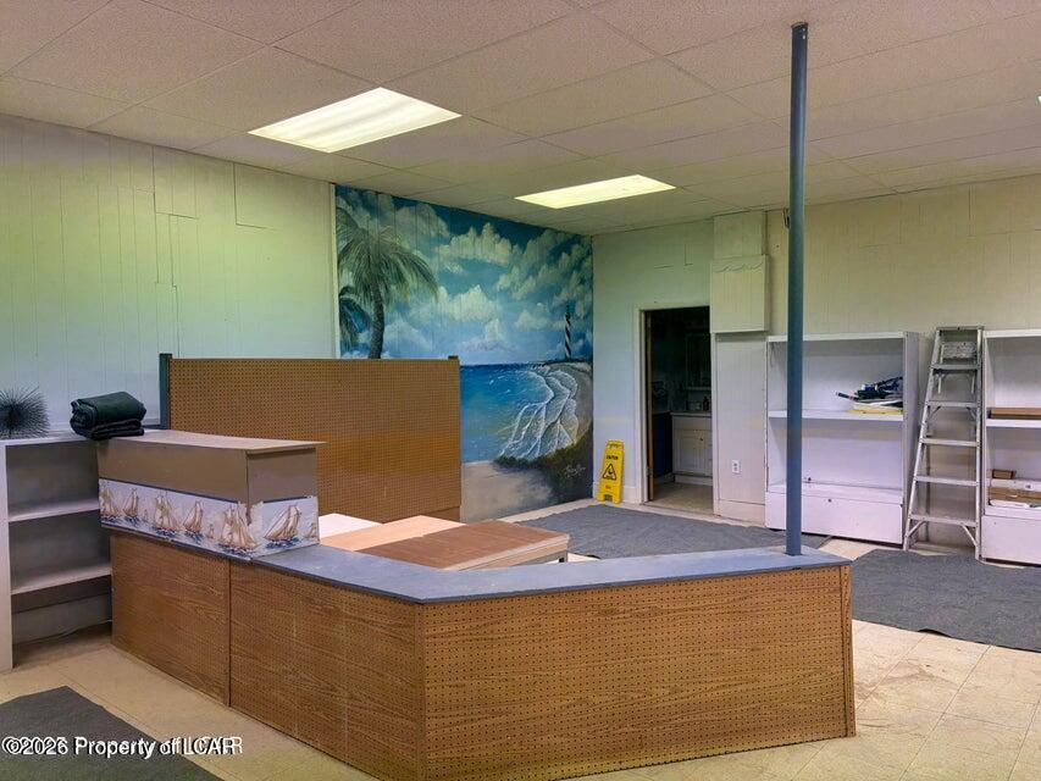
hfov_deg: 67.3
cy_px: 390
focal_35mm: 26
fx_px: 782
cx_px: 520
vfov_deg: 53.1
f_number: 1.6
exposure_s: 1/120
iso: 160
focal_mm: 5.96
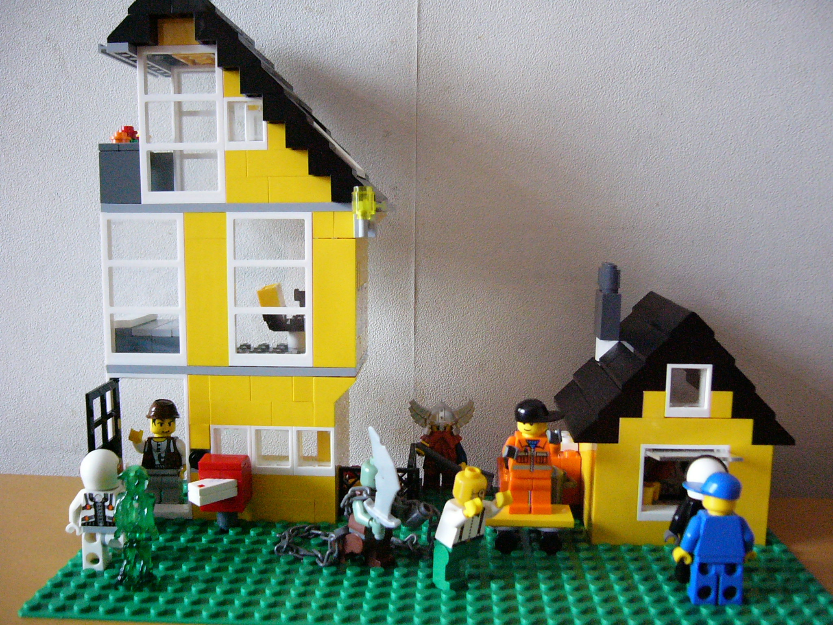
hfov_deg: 52.6
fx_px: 842
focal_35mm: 35
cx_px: 416
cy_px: 312
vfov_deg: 40.7
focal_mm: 5.8
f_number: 2.8
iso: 400
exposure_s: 1/40
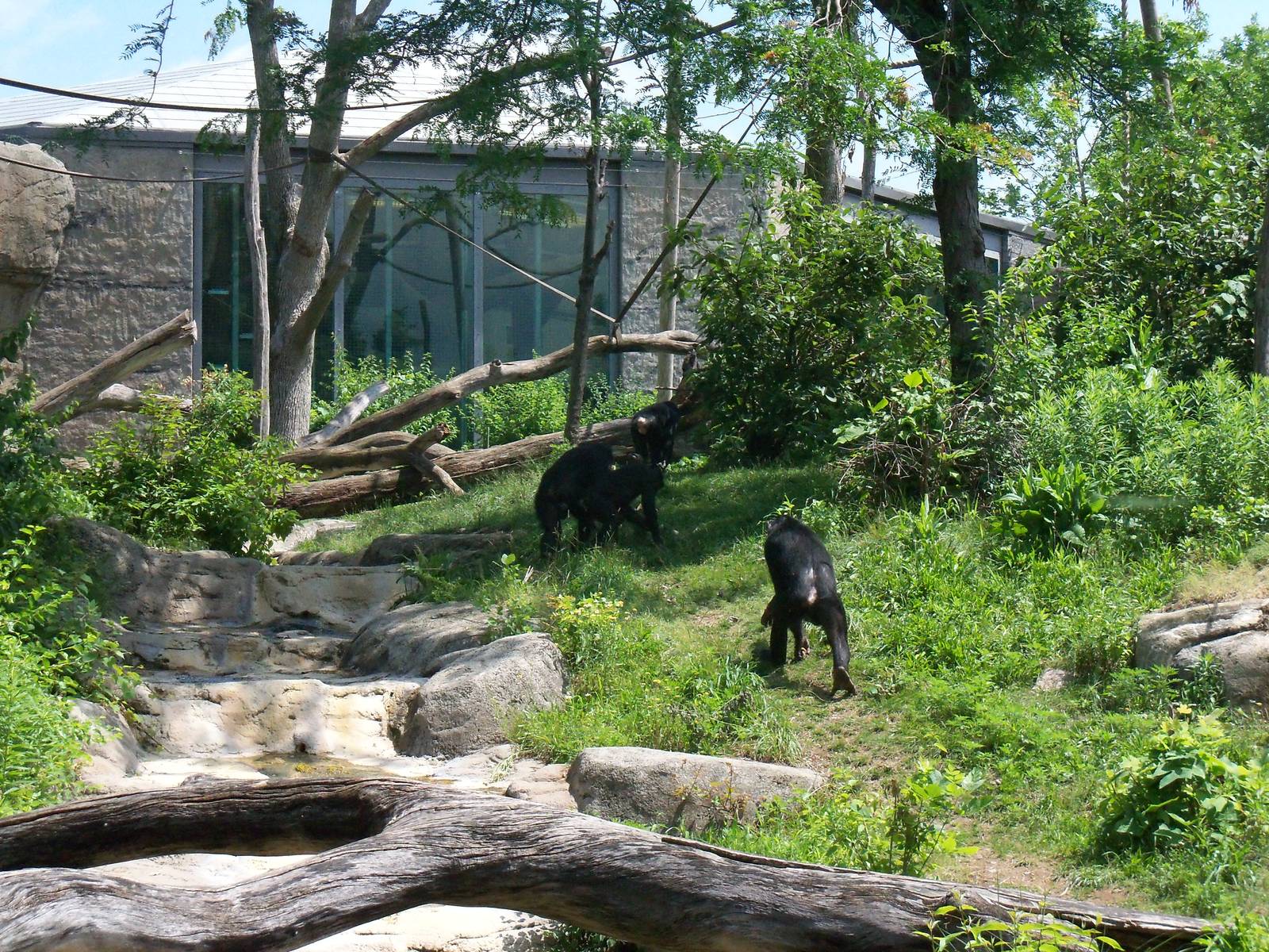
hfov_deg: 24.4
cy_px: 476
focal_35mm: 80
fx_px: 2933
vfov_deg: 18.4
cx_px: 634
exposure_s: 1/1600
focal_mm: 14.2
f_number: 4.1
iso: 400
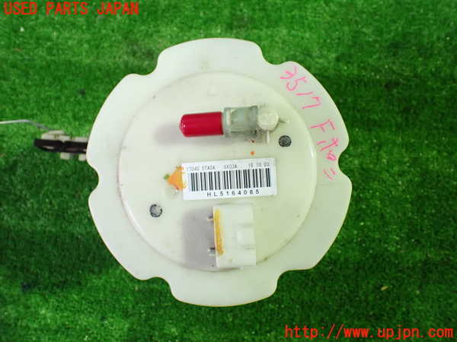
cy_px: 171
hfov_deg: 60.0
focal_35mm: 30
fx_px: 396
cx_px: 228
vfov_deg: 46.8
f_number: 2.3
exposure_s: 1/80
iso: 800
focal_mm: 5.4
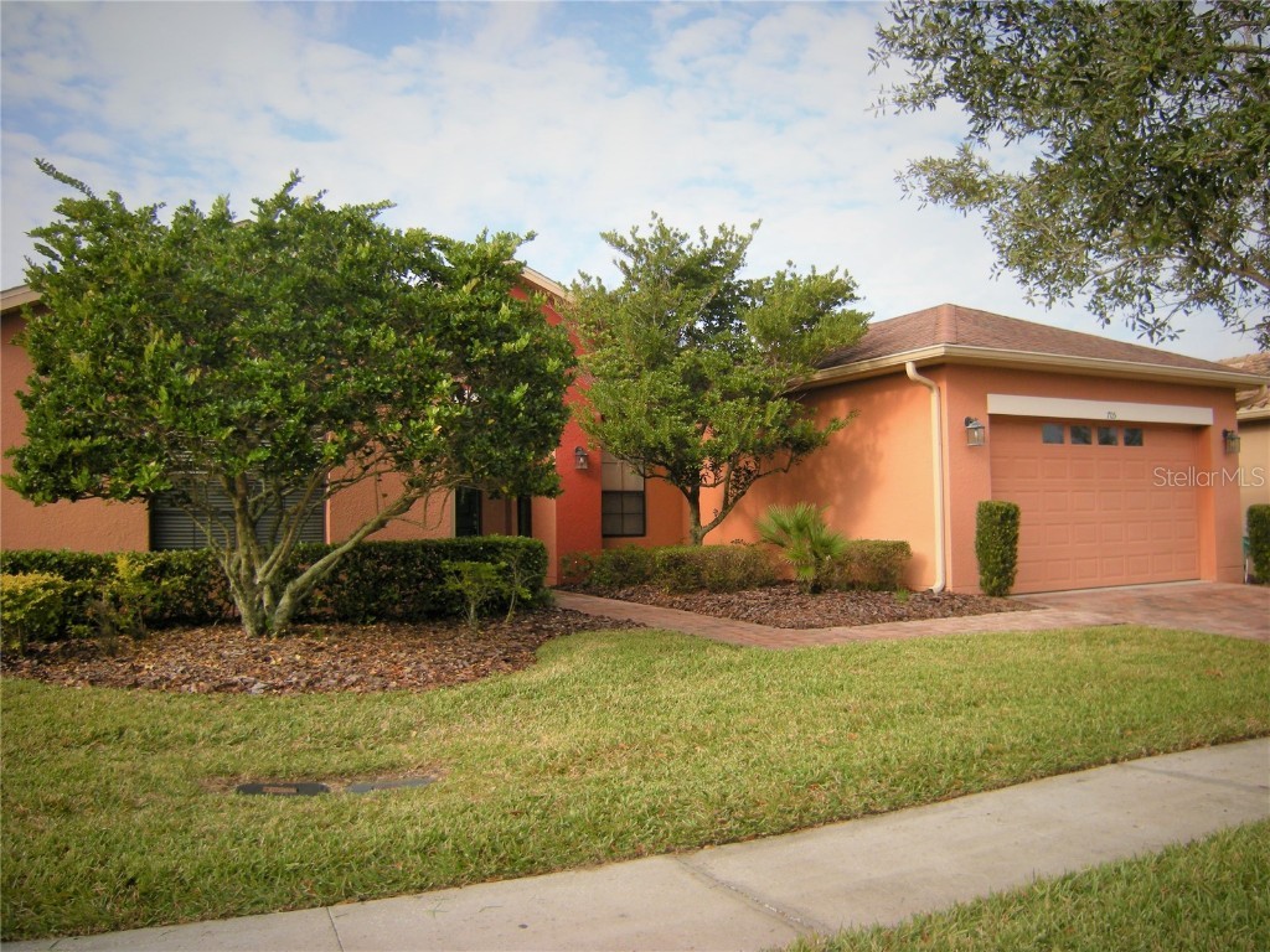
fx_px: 1027
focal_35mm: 28
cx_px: 635
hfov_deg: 63.4
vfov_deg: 49.7
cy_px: 476
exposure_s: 1/518
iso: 64
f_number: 2.8
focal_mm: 4.7
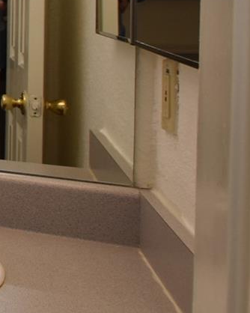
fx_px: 639
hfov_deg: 11.4
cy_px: -3
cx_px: -509
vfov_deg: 26.1
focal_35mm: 69
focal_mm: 10
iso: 220
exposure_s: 1/200
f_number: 5.6
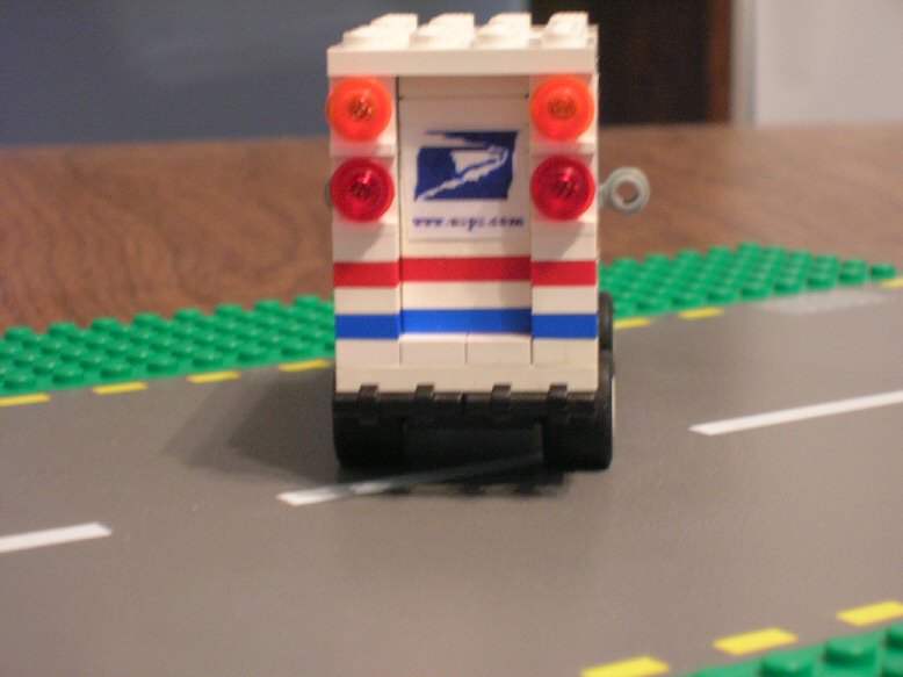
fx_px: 2451
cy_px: 338
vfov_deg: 15.7
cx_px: 452
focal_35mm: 94
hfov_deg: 20.9
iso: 200
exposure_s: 1/1.5
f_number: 4.7
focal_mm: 15.7
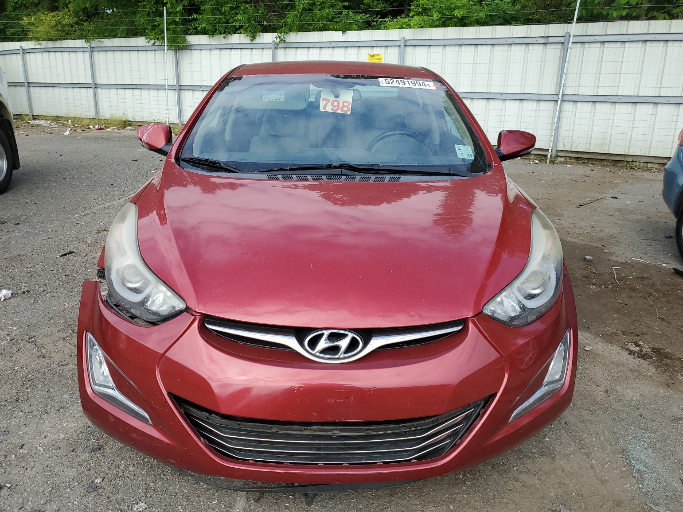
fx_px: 533
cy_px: 256
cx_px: 336
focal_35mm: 27
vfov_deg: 51.4
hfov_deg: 65.3
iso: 50
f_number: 1.5
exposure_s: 1/1429
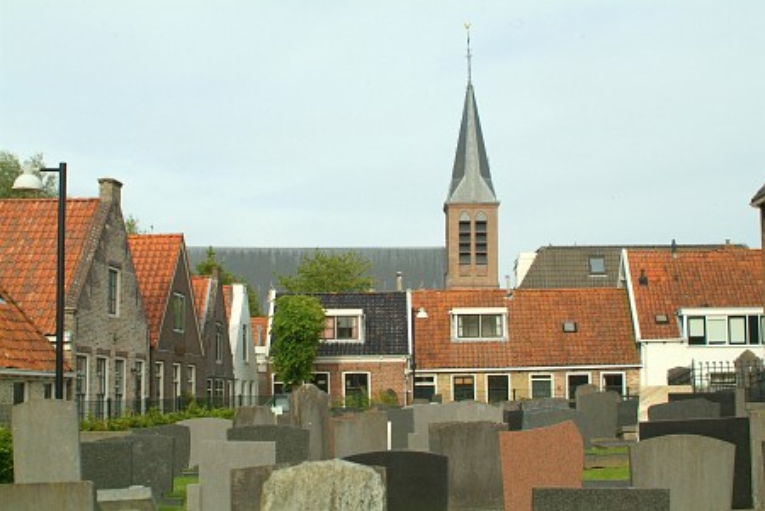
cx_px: 382
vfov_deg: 22.7
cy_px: 256
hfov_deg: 33.4
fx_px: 1276
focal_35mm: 60
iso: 400
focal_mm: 40
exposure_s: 1/500
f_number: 9.5
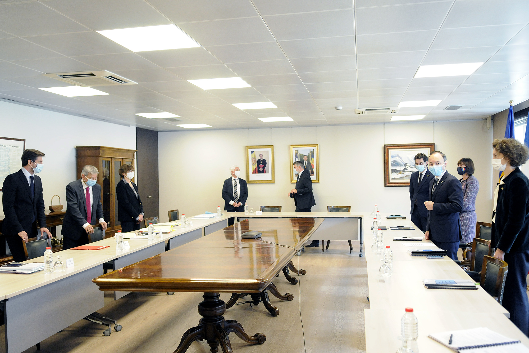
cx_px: 264
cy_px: 176
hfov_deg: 61.9
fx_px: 441
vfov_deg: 43.6
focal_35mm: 30
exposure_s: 1/160
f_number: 2.8
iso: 1250
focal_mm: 20
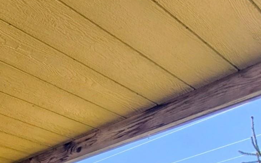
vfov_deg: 21.2
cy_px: 282
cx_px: -44
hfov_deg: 36.3
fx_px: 313
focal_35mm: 44
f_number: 1.7
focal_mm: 2.02
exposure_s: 1/1499
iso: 42
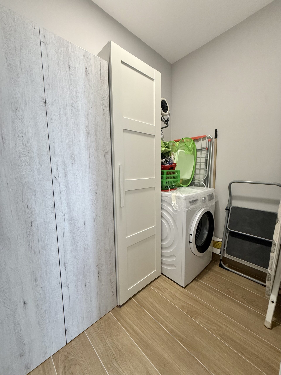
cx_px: 140
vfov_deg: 102.1
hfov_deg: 85.7
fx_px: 152
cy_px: 188
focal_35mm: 14
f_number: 2.2
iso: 250
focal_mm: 2.22
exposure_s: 1/100
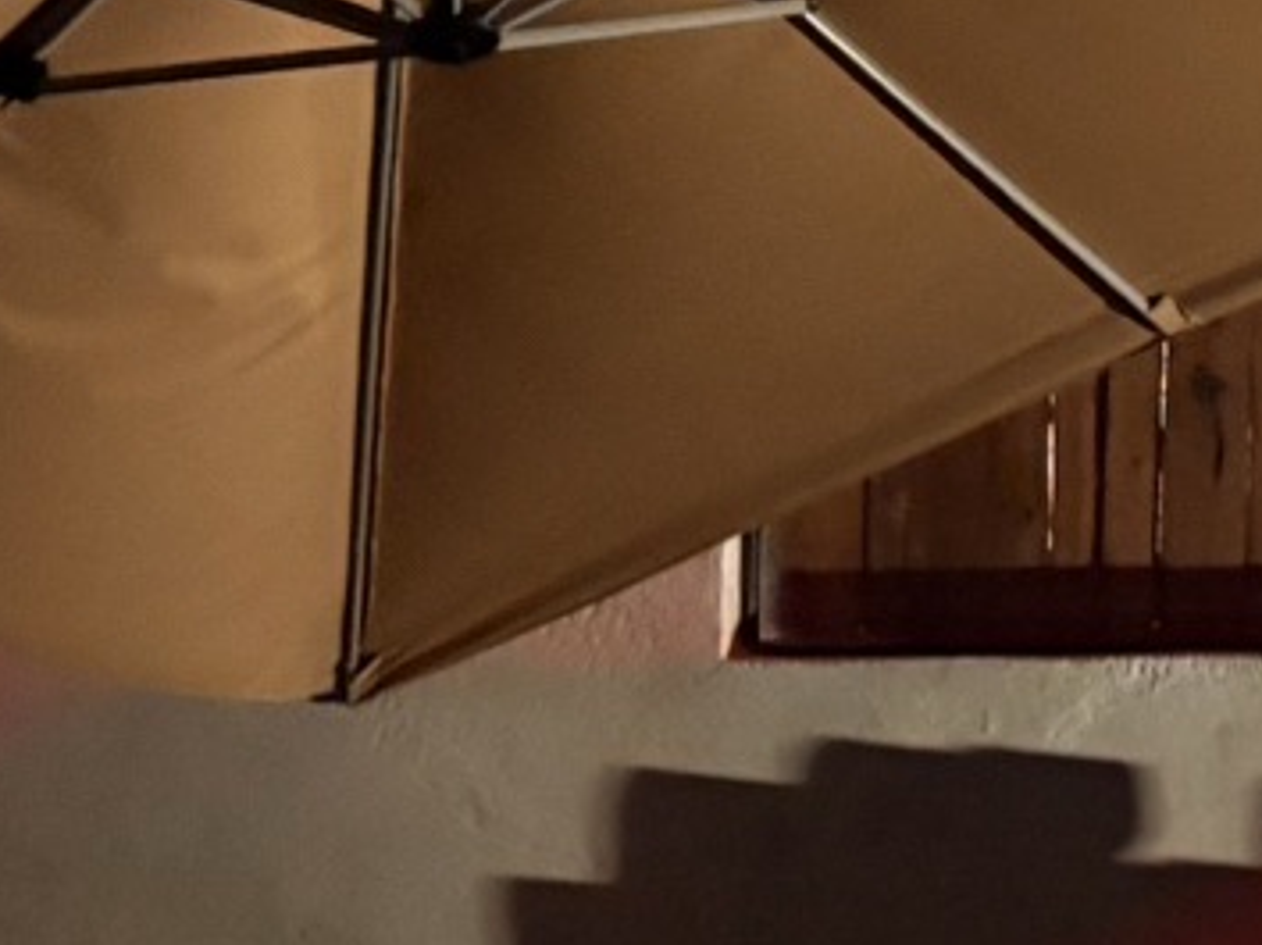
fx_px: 5356
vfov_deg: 10.0
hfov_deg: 12.0
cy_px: -82
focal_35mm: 147
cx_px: 2513
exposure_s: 1/33
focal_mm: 5.96
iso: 500
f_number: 1.6
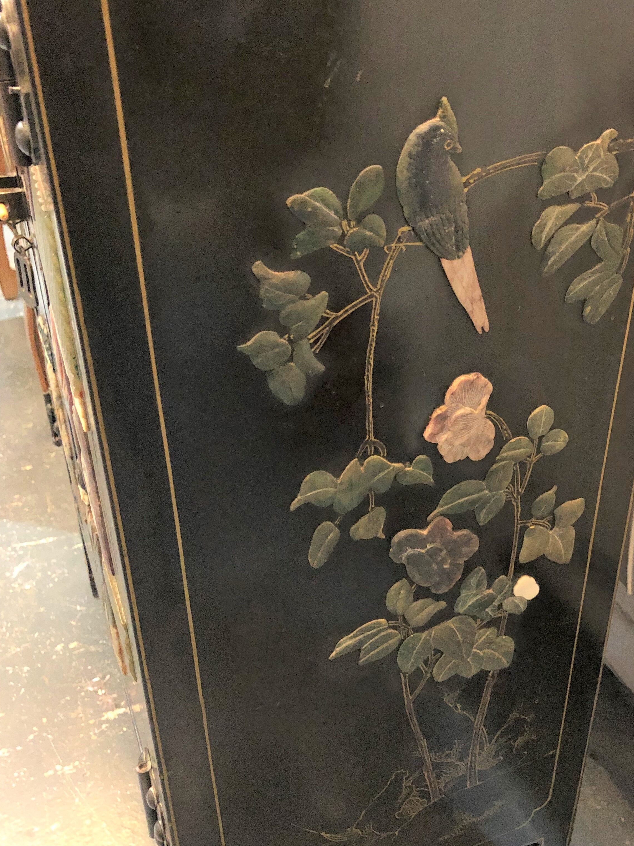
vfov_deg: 50.1
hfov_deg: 38.4
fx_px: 904
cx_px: 402
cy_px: 461
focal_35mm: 37
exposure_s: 1/5
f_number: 1.8
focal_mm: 3.99
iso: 100
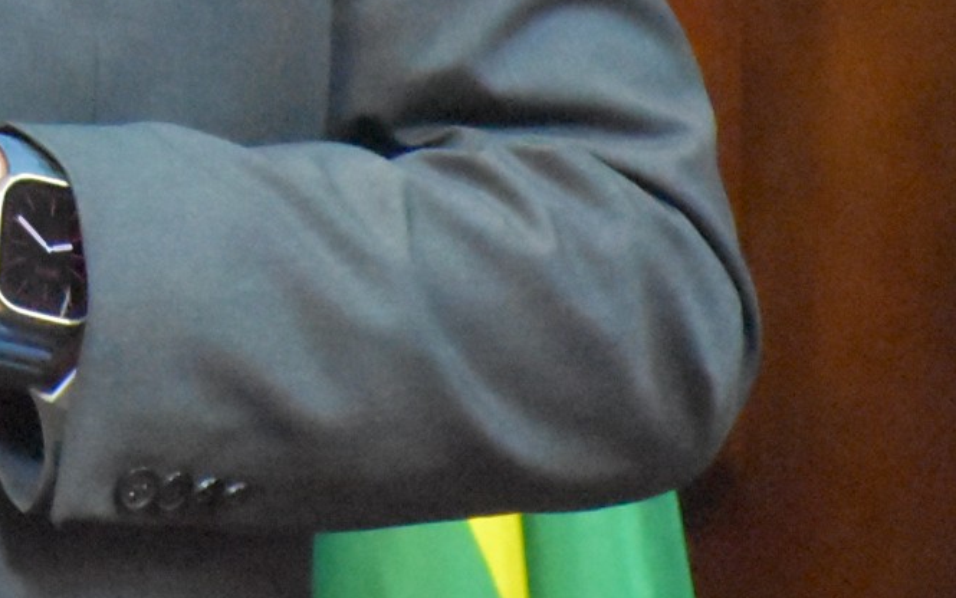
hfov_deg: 2.2
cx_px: -411
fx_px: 25123
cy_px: -420
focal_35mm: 964
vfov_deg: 1.4
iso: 12800
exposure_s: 1/60
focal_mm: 140
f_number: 5.6
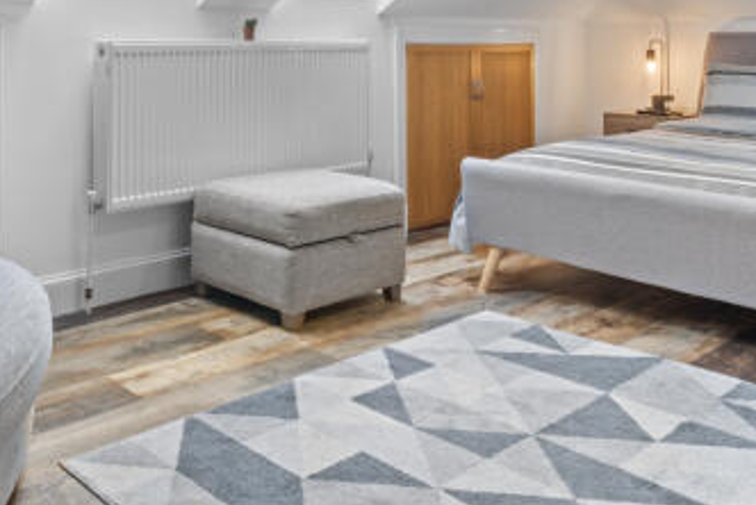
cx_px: 194
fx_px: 778
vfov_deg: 32.4
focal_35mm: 37
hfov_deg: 49.9
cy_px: -28
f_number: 14
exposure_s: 1/2.5
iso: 800
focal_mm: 12
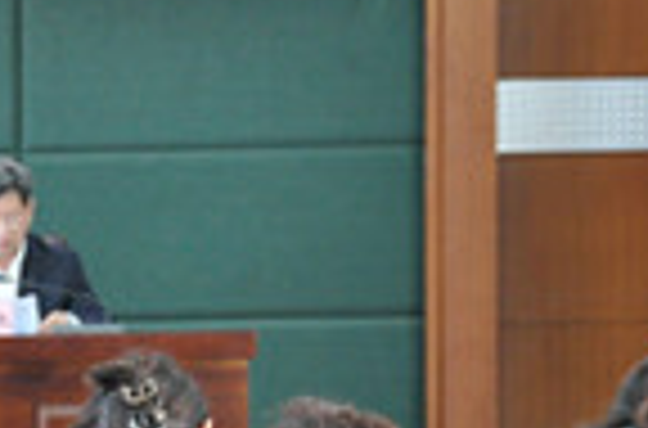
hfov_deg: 8.5
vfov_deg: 5.7
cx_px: -310
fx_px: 4270
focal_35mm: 238
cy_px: 392
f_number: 4.5
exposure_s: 1/30
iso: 1100
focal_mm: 38
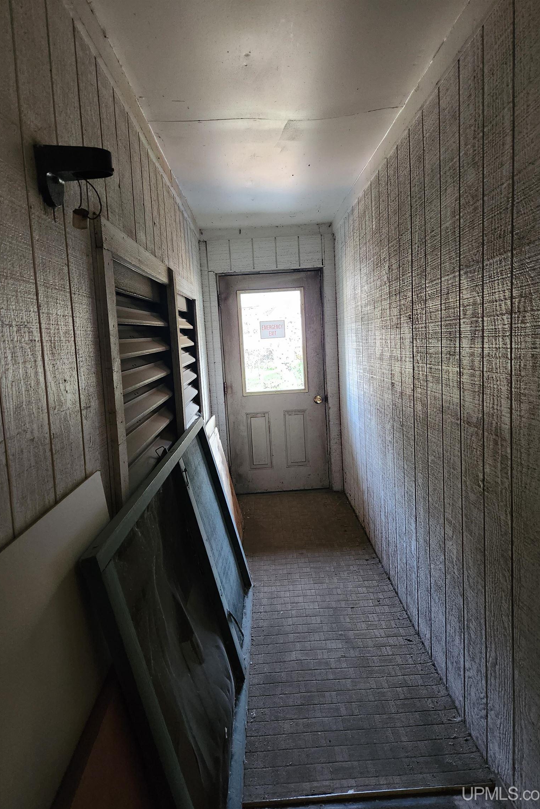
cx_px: 255
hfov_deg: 53.1
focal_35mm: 24
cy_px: 405
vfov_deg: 73.7
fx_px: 540
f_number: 1.8
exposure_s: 1/60
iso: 800
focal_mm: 5.4
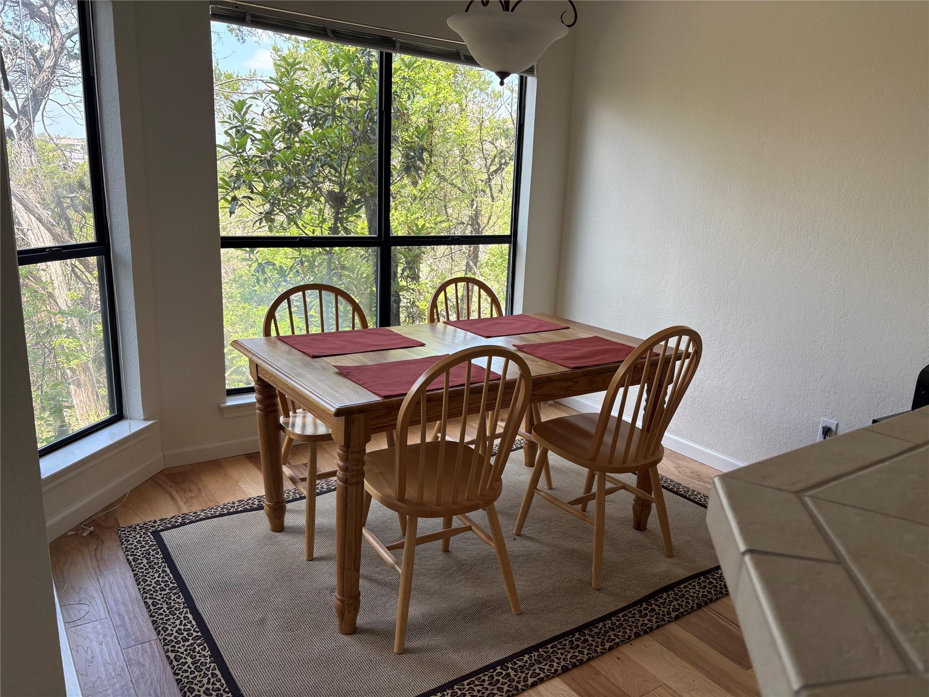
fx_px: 698
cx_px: 464
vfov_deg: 53.1
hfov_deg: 67.3
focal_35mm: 26
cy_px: 348
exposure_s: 1/286
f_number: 1.6
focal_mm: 5.96
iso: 64
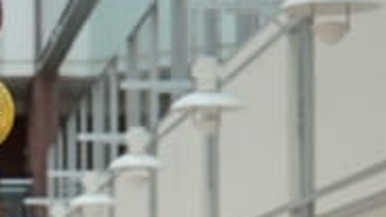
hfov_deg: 8.9
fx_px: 2436
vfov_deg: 5.1
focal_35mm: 238
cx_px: -116
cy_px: 308
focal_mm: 65
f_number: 5.6
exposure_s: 1/160
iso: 800
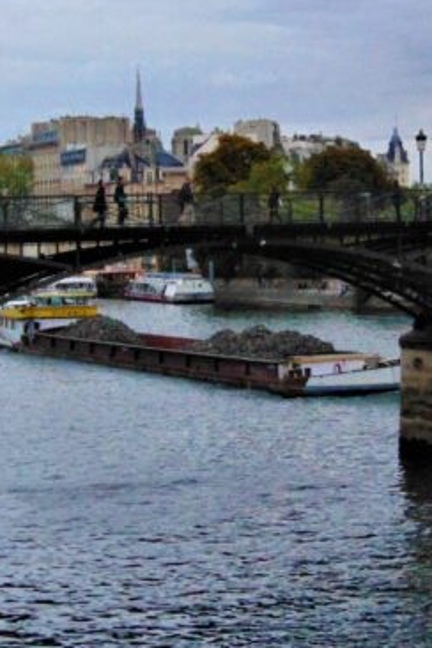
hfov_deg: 12.6
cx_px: 209
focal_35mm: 109
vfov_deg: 18.8
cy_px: 296
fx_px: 1962
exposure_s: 1/40
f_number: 3.5
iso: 400
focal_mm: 9
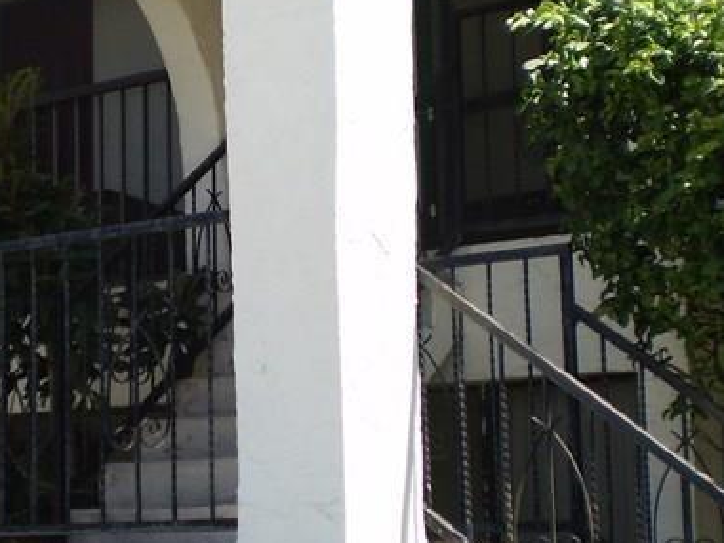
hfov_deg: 20.1
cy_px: 250
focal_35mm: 97
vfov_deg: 15.2
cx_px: 223
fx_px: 2029
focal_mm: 6.3
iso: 64
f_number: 3.1
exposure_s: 1/500
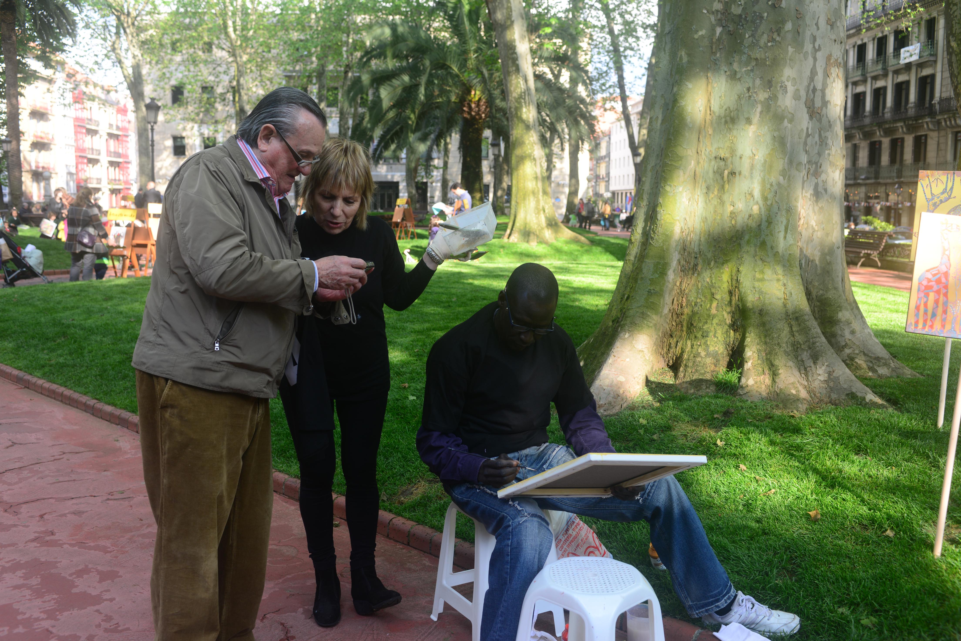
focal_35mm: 35
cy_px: 320
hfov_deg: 54.4
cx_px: 480
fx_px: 935
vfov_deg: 37.9
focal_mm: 35
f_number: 5.6
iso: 200
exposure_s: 1/125
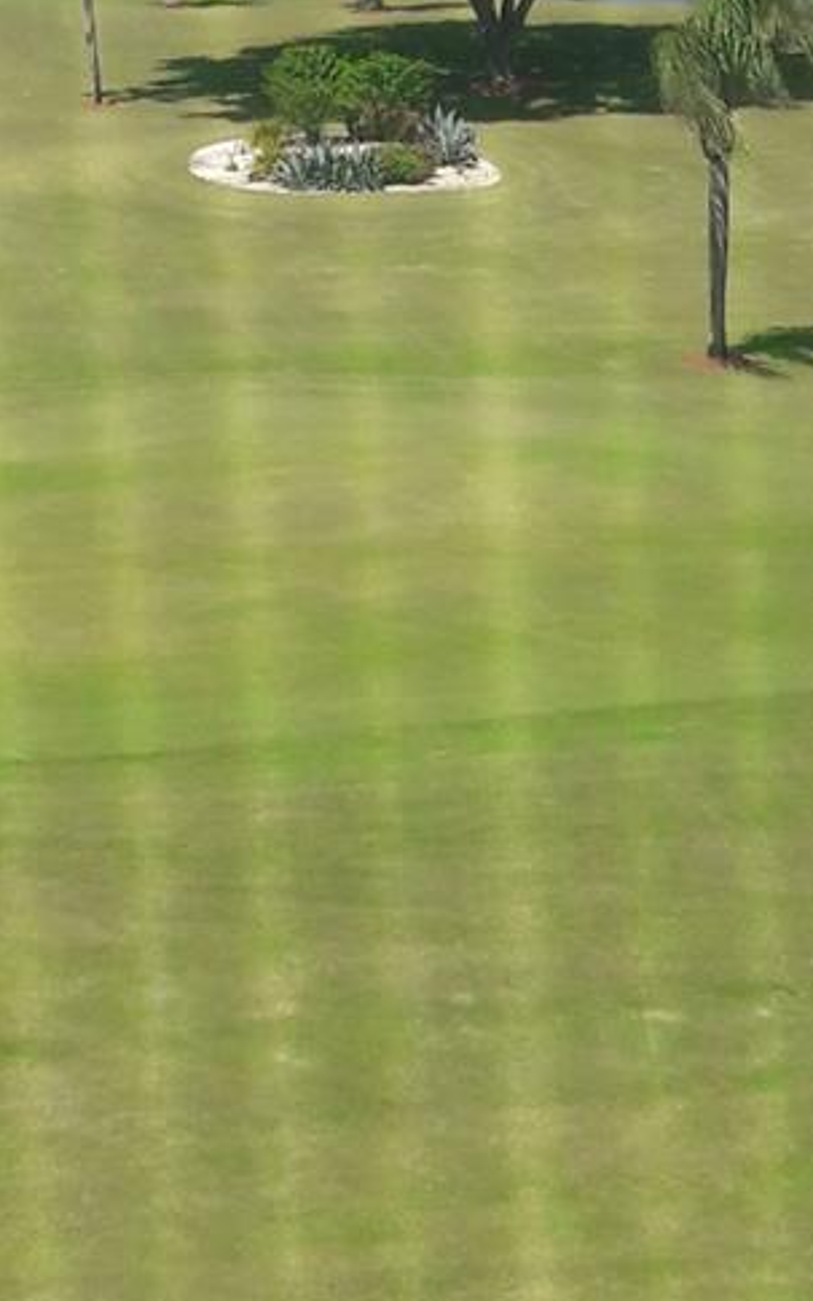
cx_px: 424
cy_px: 418
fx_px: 1667
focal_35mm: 47
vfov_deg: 42.0
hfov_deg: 27.4
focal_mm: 3.7
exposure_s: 1/1030
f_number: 1.9
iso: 40
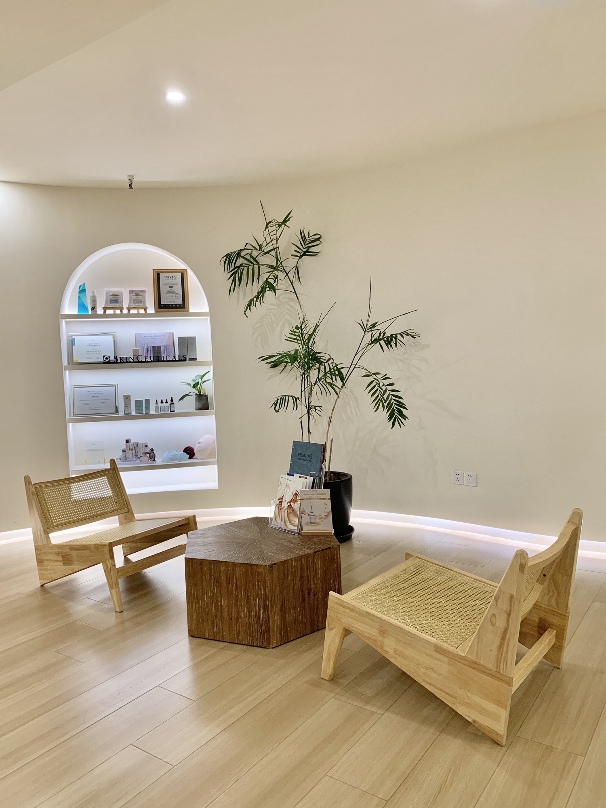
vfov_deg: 67.3
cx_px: 303
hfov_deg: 53.1
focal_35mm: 26
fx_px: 607
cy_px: 404
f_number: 1.8
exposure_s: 1/60
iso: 100
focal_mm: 4.25
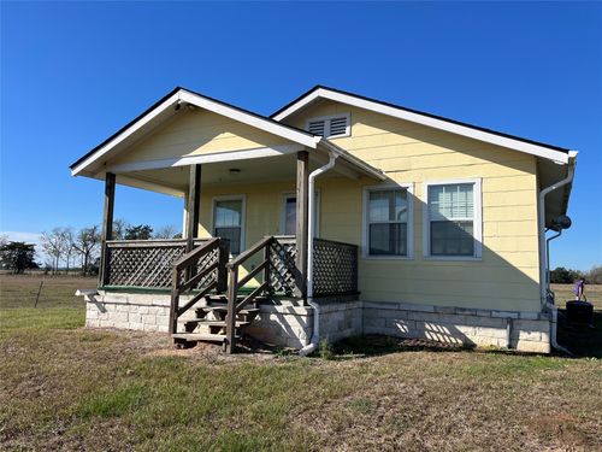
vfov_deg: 53.1
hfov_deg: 67.3
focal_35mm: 26
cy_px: 226
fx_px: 452
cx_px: 301
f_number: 1.6
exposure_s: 1/3745
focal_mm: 5.1
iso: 50
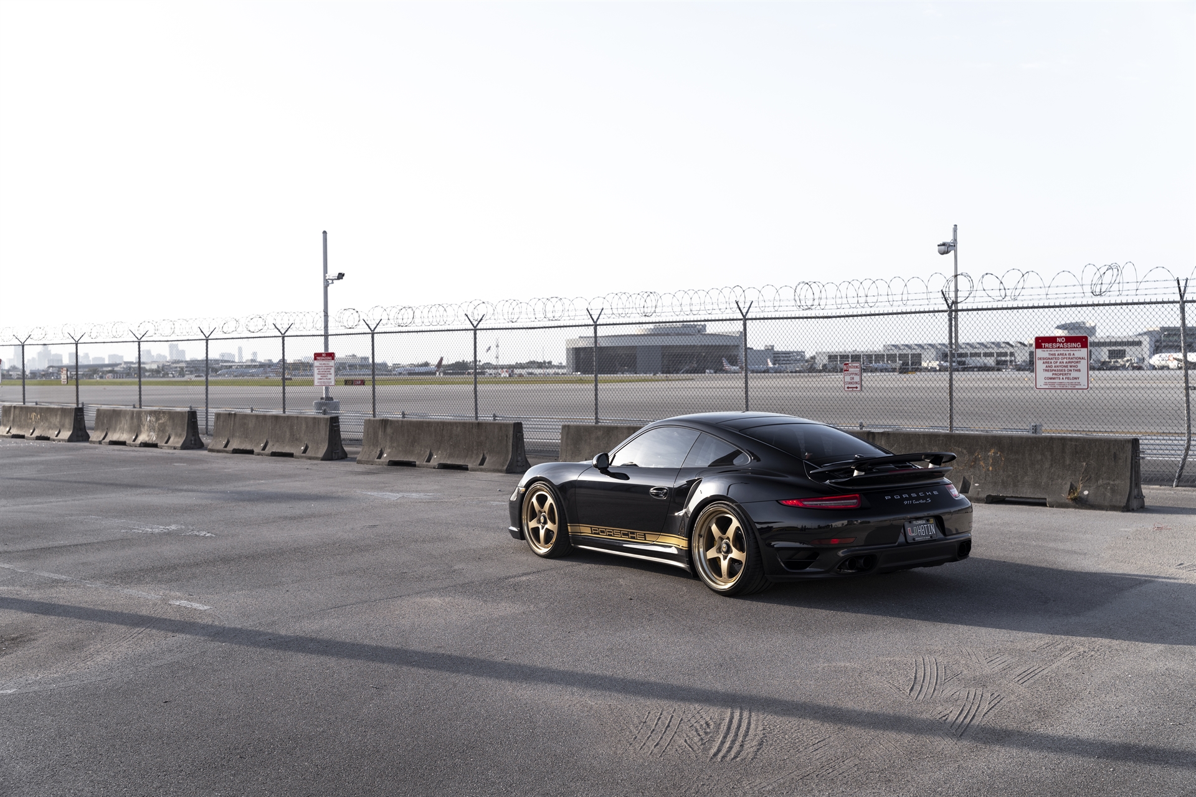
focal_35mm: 38
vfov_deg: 35.3
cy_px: 398
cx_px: 598
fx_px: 1252
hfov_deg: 51.0
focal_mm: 37.7
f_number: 5
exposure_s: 1/250
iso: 100
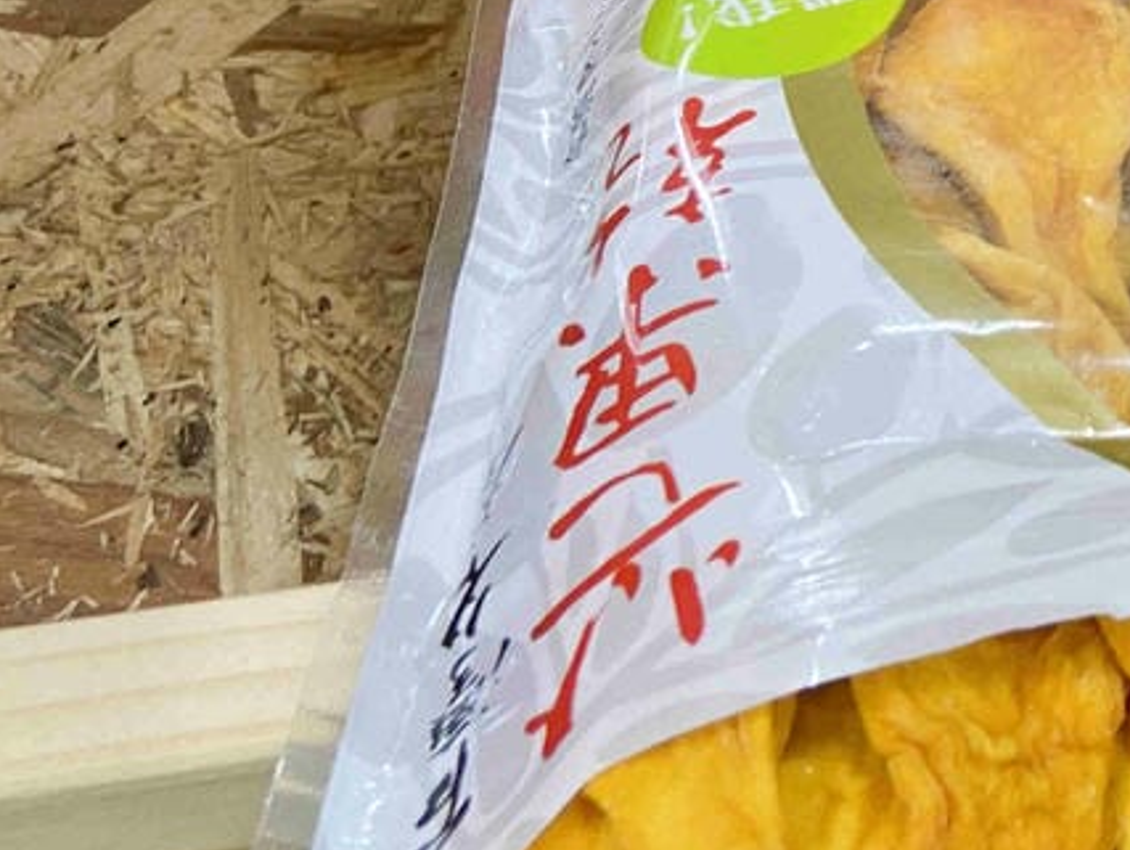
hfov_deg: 22.8
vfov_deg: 19.8
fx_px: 2385
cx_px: 1583
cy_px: 58
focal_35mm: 73
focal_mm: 4.25
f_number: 1.8
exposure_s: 1/60
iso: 100
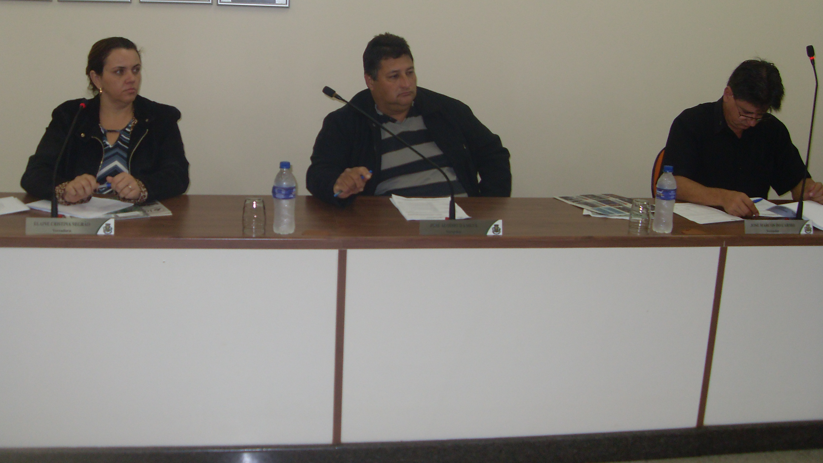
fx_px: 895
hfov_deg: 49.4
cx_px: 409
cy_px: 178
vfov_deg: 28.9
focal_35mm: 41
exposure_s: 1/45
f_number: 2.8
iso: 100
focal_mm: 6.3
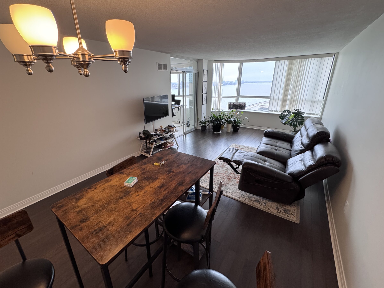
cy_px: 137
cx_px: 180
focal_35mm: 15
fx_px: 166
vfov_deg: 81.7
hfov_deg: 98.0
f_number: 2.2
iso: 320
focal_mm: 2.22
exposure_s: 1/60
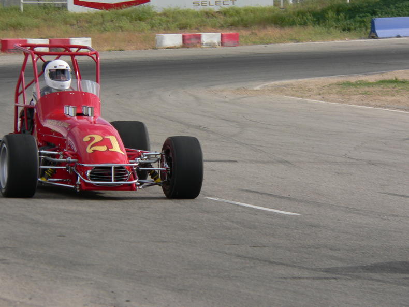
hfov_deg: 7.1
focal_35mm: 280
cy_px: 154
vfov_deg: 5.3
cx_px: 204
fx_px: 3309
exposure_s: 1/500
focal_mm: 46.7
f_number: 5.2
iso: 80
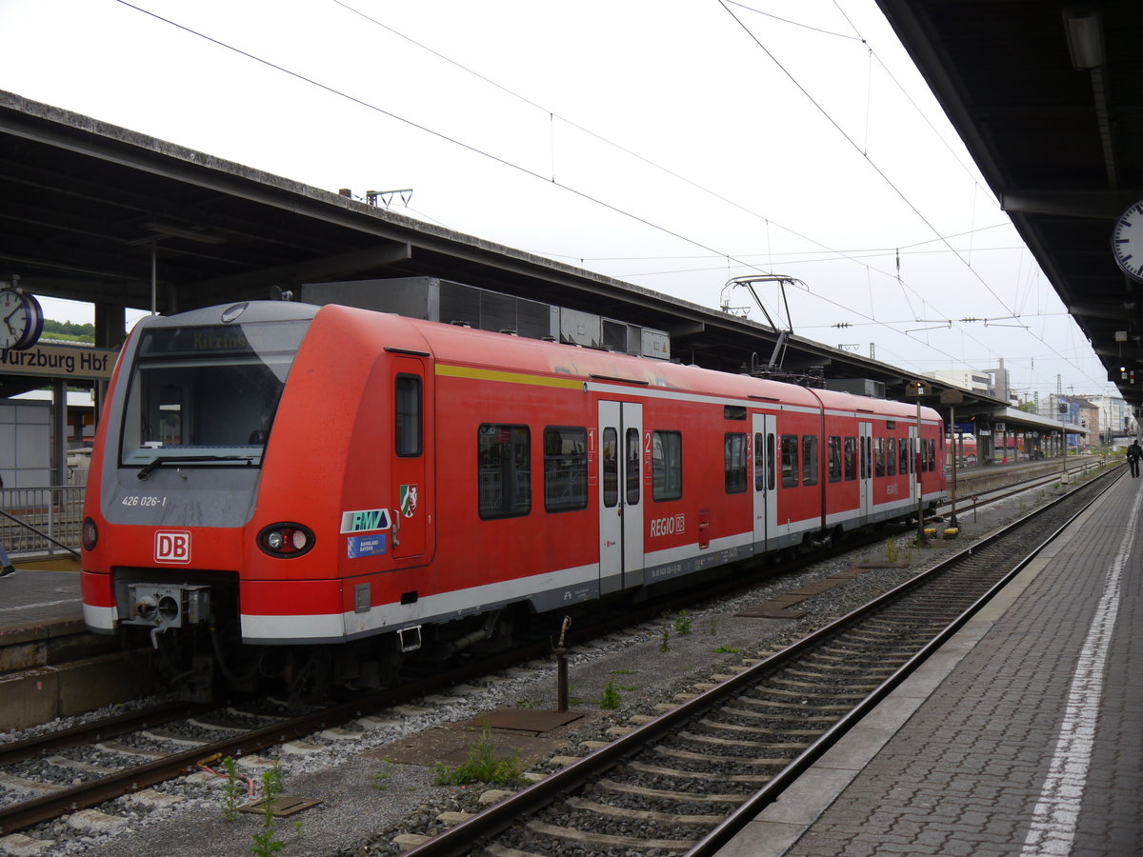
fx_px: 1387
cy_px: 428
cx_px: 572
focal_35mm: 42
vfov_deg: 34.3
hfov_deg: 44.8
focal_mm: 21
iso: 160
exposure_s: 1/160
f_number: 5
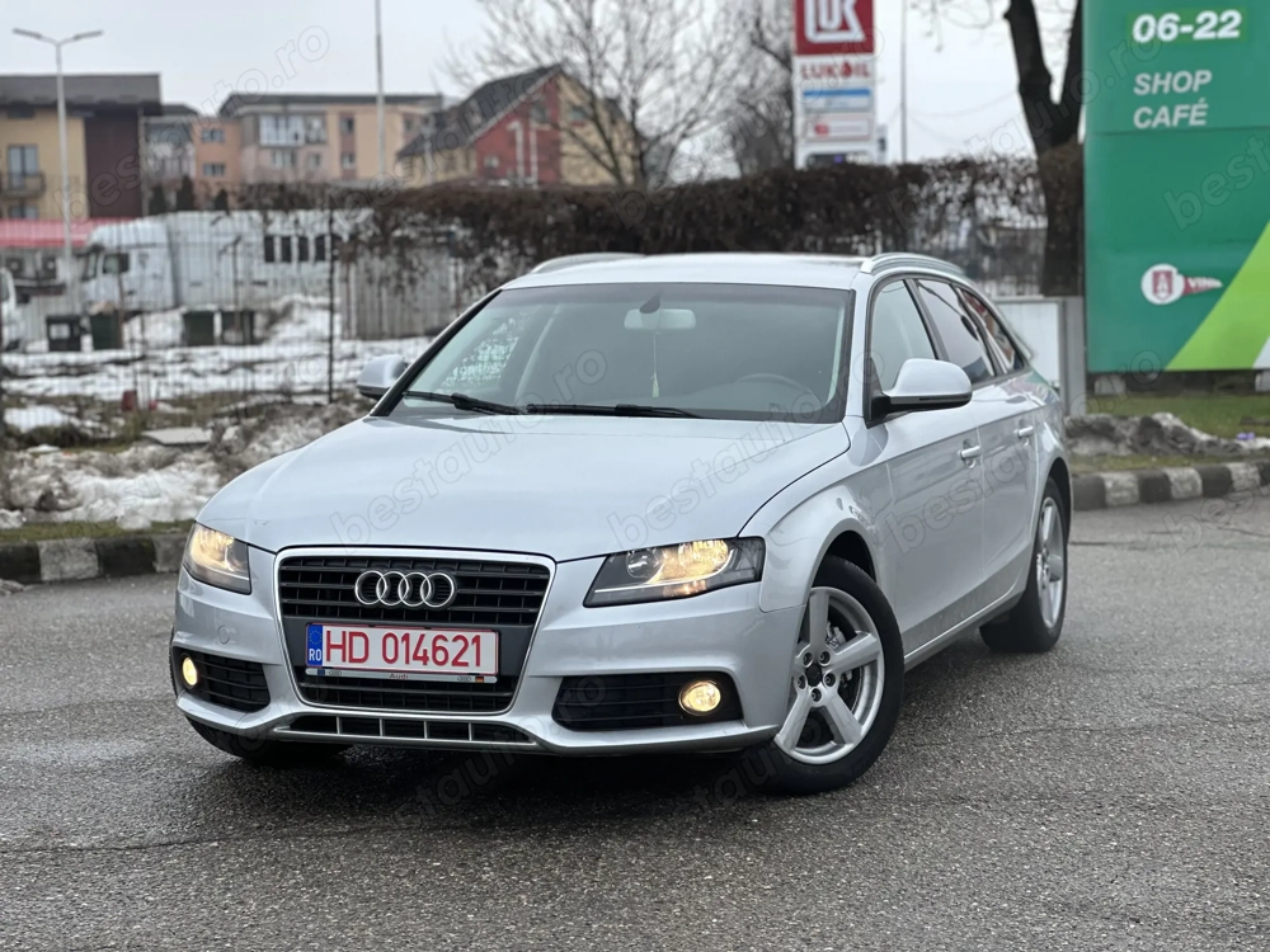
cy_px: 476
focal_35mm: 77
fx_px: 2825
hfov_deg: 25.3
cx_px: 635
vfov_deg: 19.1
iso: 25
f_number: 2.8
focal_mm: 9
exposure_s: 1/156
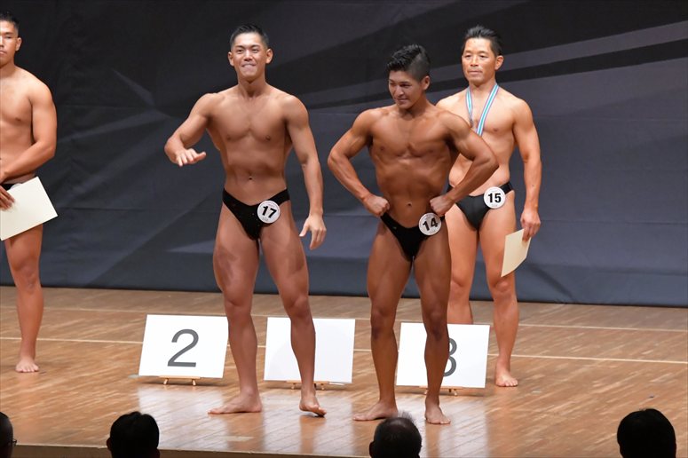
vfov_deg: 5.4
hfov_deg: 8.1
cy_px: 229
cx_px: 344
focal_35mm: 255
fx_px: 4871
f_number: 5.6
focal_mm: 170
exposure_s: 1/400
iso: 8000
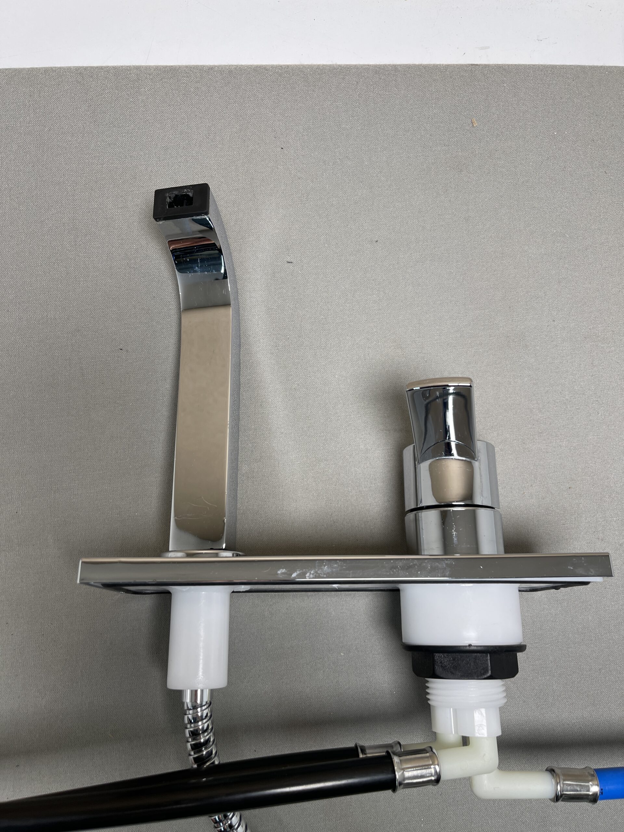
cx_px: 312
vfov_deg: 67.3
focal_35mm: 26
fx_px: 625
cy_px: 416
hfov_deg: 53.1
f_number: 1.6
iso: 40
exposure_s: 1/100
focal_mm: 5.1
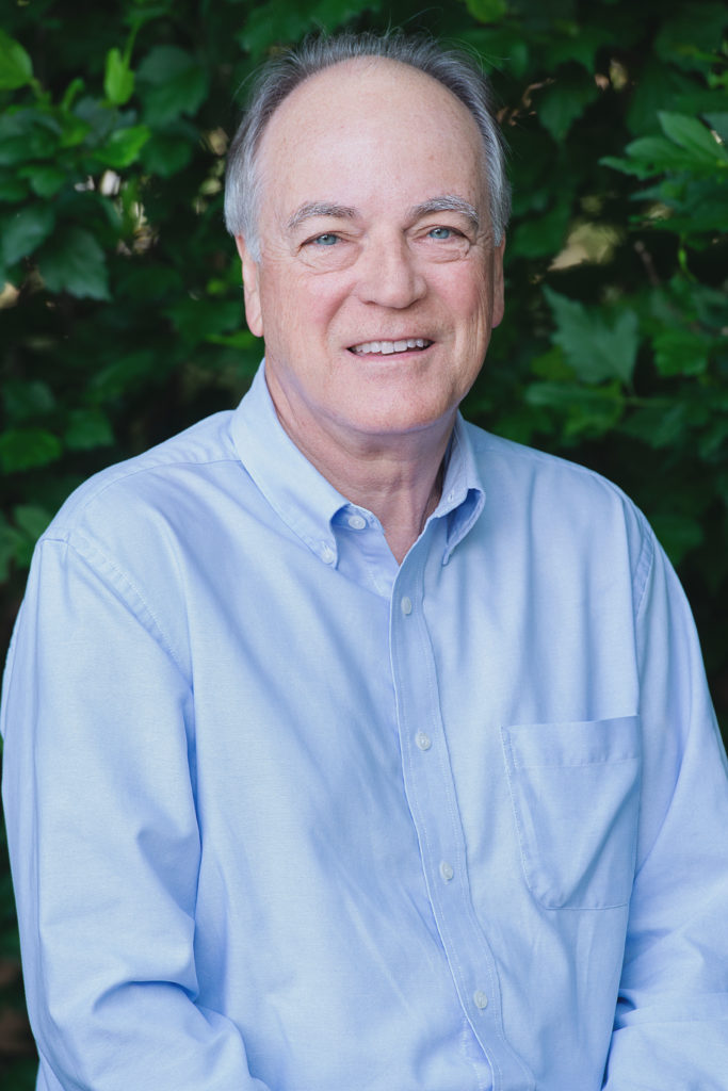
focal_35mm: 200
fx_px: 6064
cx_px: 364
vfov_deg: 10.3
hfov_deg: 6.9
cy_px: 546
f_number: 5.6
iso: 800
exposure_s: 1/200
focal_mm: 200
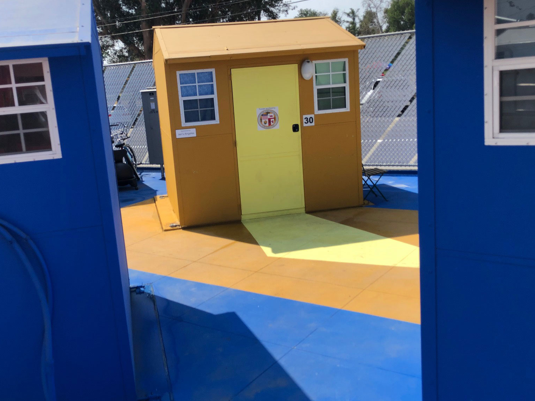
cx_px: 240
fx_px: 572
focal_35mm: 37
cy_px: 178
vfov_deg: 38.6
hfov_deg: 50.1
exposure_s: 1/1548
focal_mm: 3.99
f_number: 1.8
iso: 20
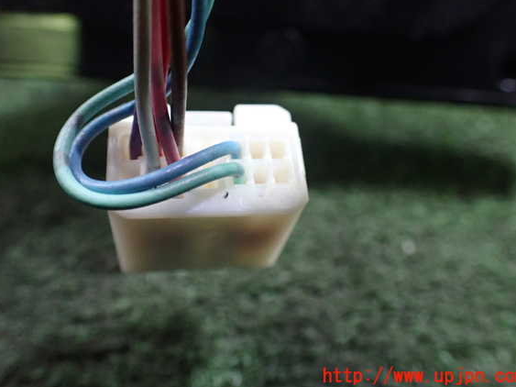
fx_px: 477
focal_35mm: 32
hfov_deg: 56.8
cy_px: 182
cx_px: 255
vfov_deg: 44.1
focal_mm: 5.4
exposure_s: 1/80
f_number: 2.3
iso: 800
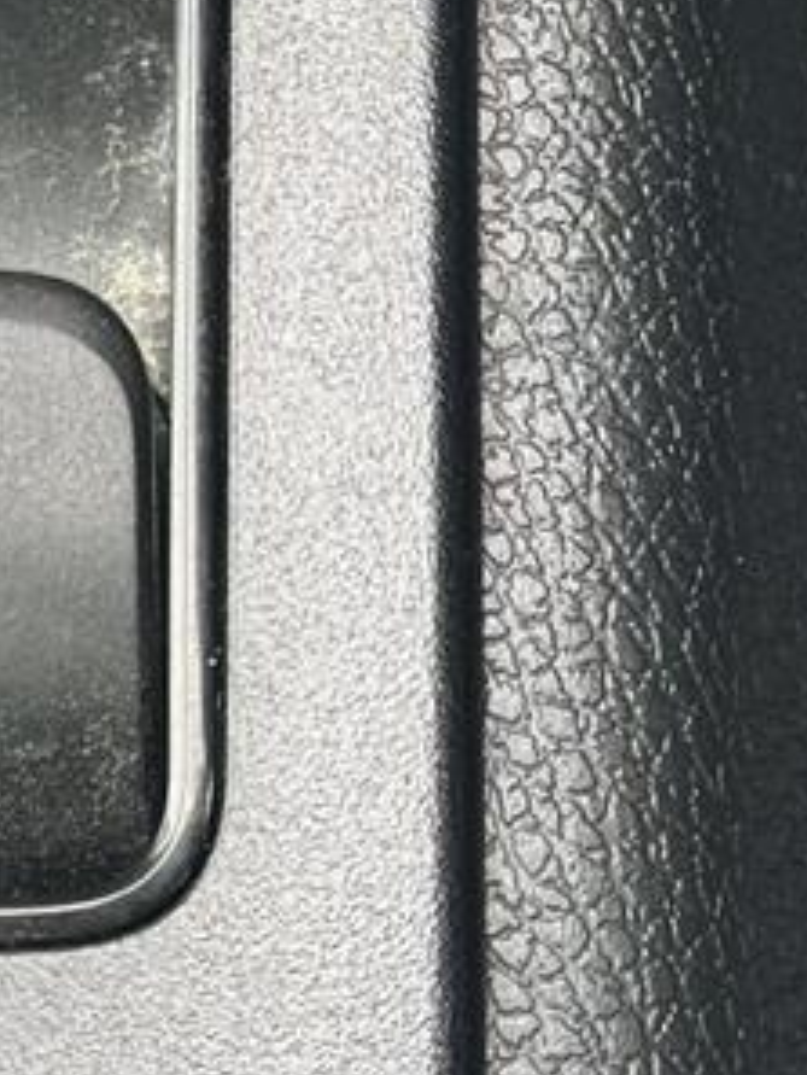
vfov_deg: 12.6
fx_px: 4815
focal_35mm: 155
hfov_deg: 9.4
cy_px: 58
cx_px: -275
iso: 100
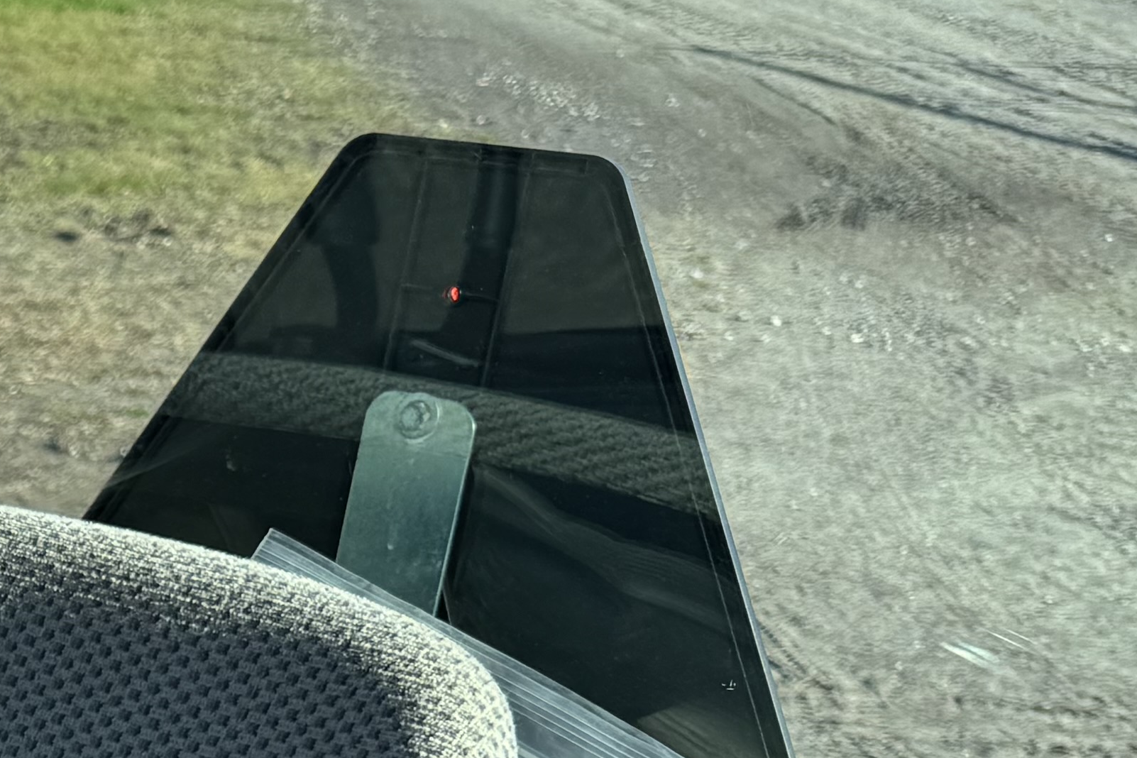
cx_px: -777
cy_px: 1126
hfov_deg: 18.8
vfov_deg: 14.4
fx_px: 2811
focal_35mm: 89
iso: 80
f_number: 1.78
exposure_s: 1/1524
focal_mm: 6.76
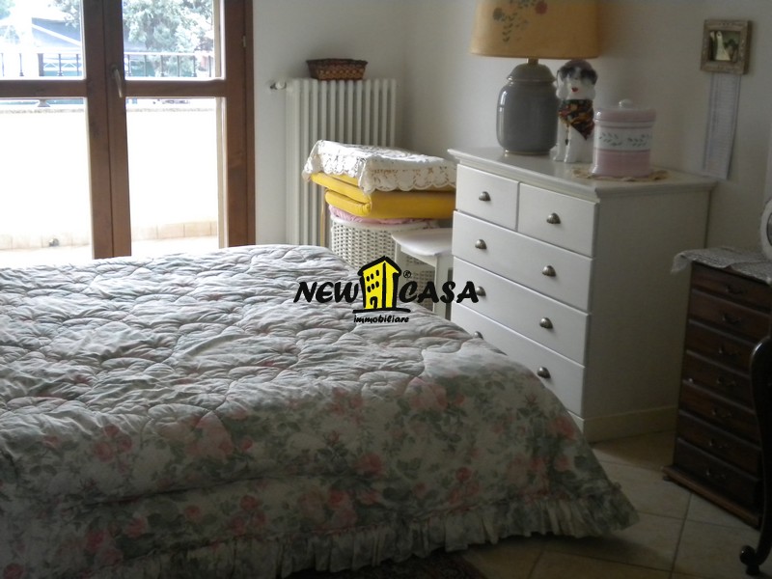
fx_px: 1160
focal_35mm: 52
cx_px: 386
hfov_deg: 36.8
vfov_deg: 28.0
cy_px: 290
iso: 400
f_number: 3.9
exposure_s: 1/112
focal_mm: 9.3
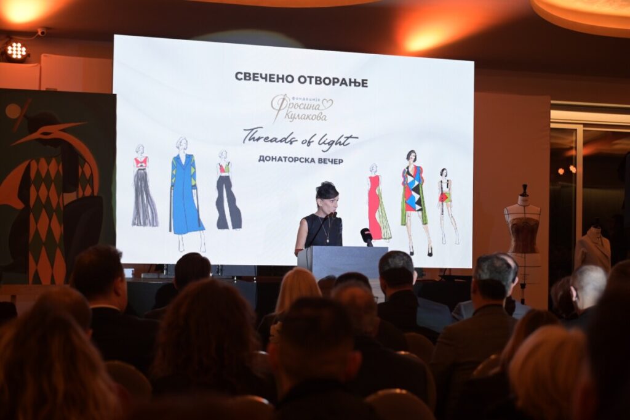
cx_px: 315
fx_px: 1225
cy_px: 210
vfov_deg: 19.4
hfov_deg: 28.9
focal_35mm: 70
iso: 800
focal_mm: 70
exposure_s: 1/100
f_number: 3.5
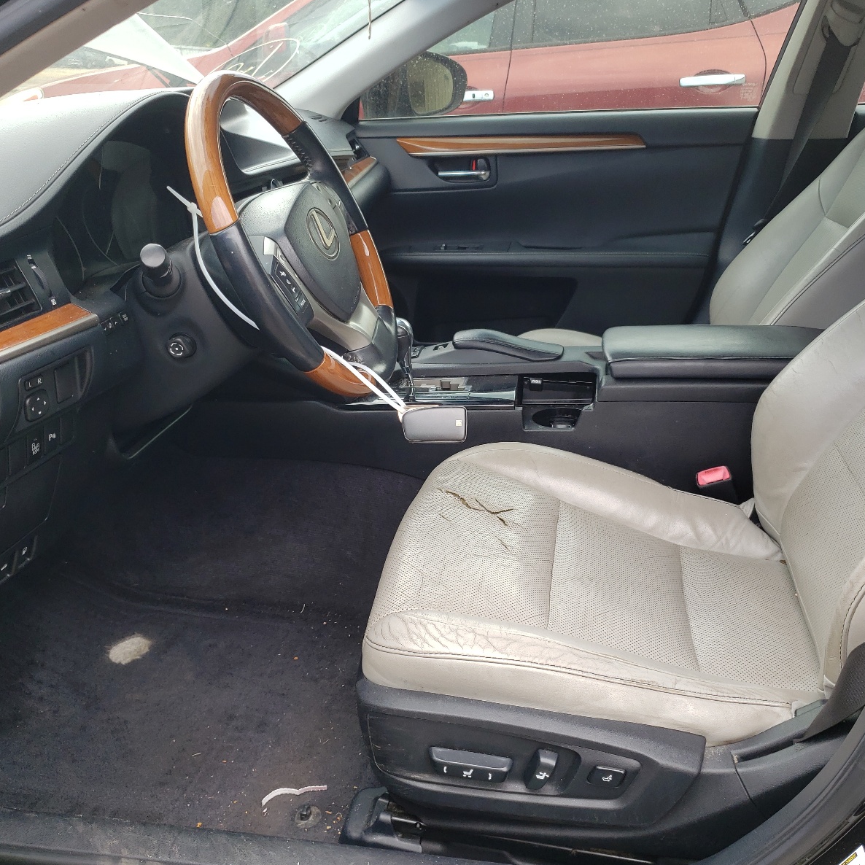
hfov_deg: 52.5
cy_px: 432
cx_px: 467
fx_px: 876
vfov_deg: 52.5
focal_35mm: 31
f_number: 1.5
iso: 50
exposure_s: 1/270
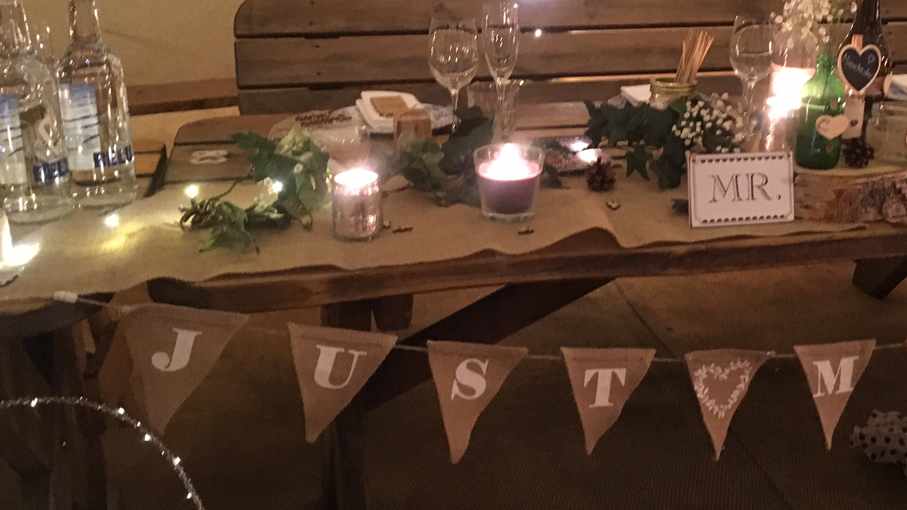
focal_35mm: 45
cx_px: 638
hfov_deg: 44.5
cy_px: 170
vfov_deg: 26.4
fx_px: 1082
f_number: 2.2
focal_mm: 4.15
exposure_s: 1/17
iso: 500
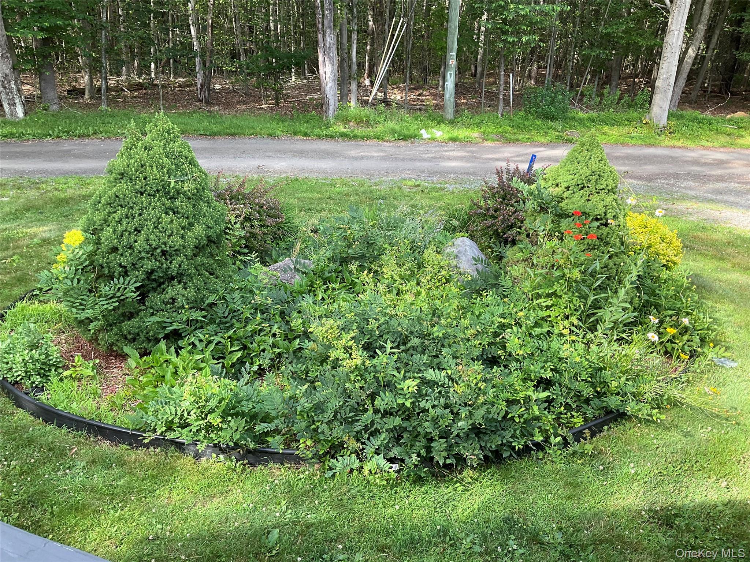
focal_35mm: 29
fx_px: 628
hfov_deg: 61.7
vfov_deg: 48.2
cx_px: 375
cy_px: 281
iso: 20
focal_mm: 3
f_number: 1.8
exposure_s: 1/122
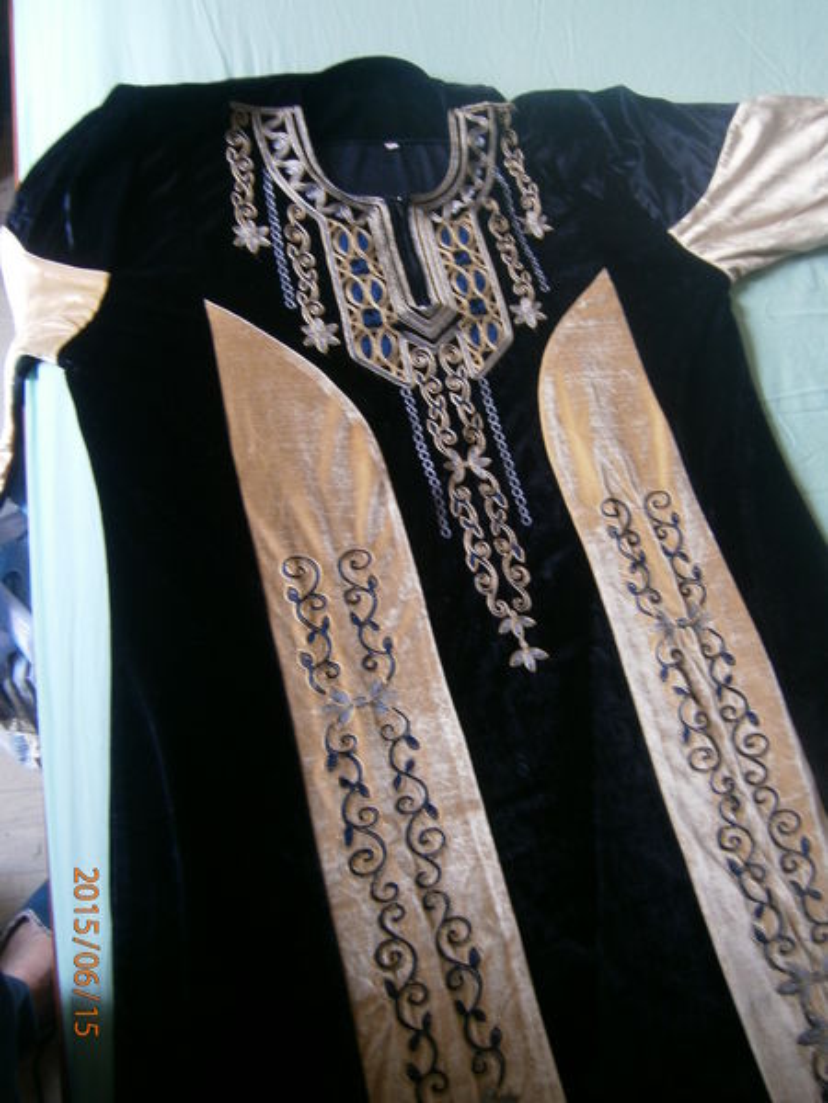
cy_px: 552
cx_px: 414
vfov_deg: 67.3
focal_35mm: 26
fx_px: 829
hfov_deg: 53.1
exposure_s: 1/30
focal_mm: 4.7
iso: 100
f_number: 2.8
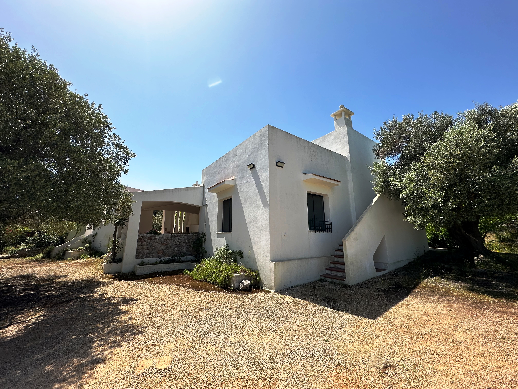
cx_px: 259
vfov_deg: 85.7
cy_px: 194
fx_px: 209
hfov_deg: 102.1
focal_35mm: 14
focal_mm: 2.22
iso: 40
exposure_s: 1/2053
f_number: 2.2
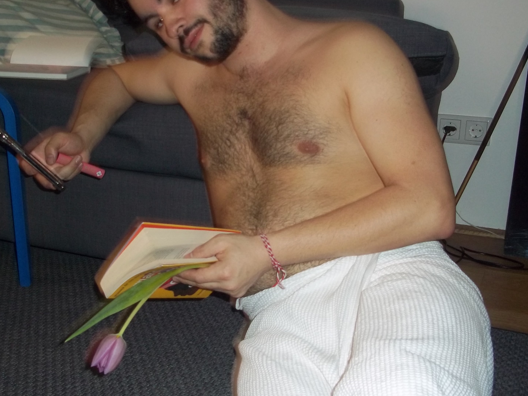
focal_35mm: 50
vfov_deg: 29.1
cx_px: 199
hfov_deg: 38.0
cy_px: 192
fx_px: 763
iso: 160
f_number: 3.1
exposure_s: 1/30
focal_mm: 6.5
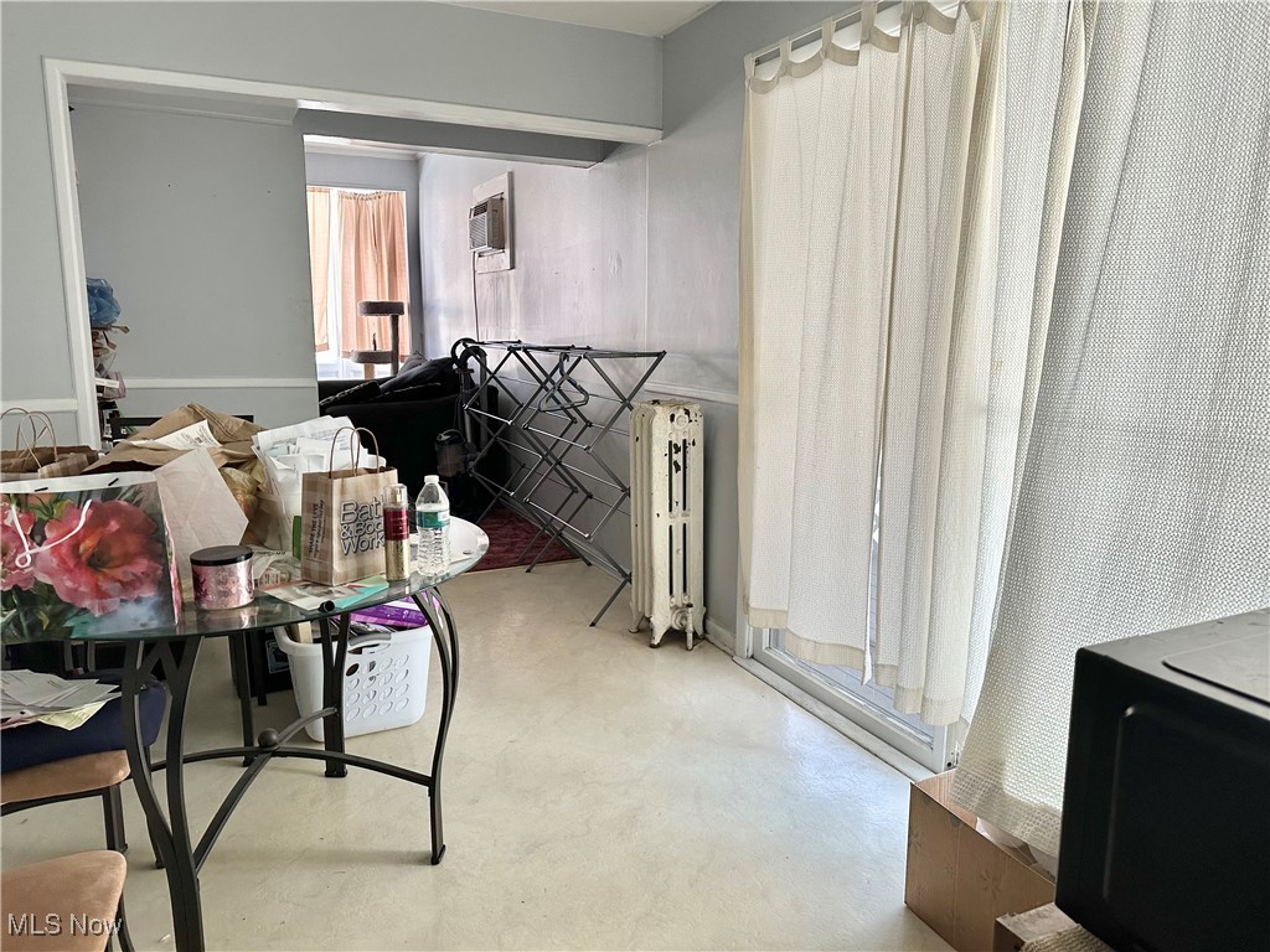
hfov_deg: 71.6
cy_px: 476
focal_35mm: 24
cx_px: 635
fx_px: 881
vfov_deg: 56.8
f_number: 1.78
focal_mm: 6.86
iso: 160
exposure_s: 1/121
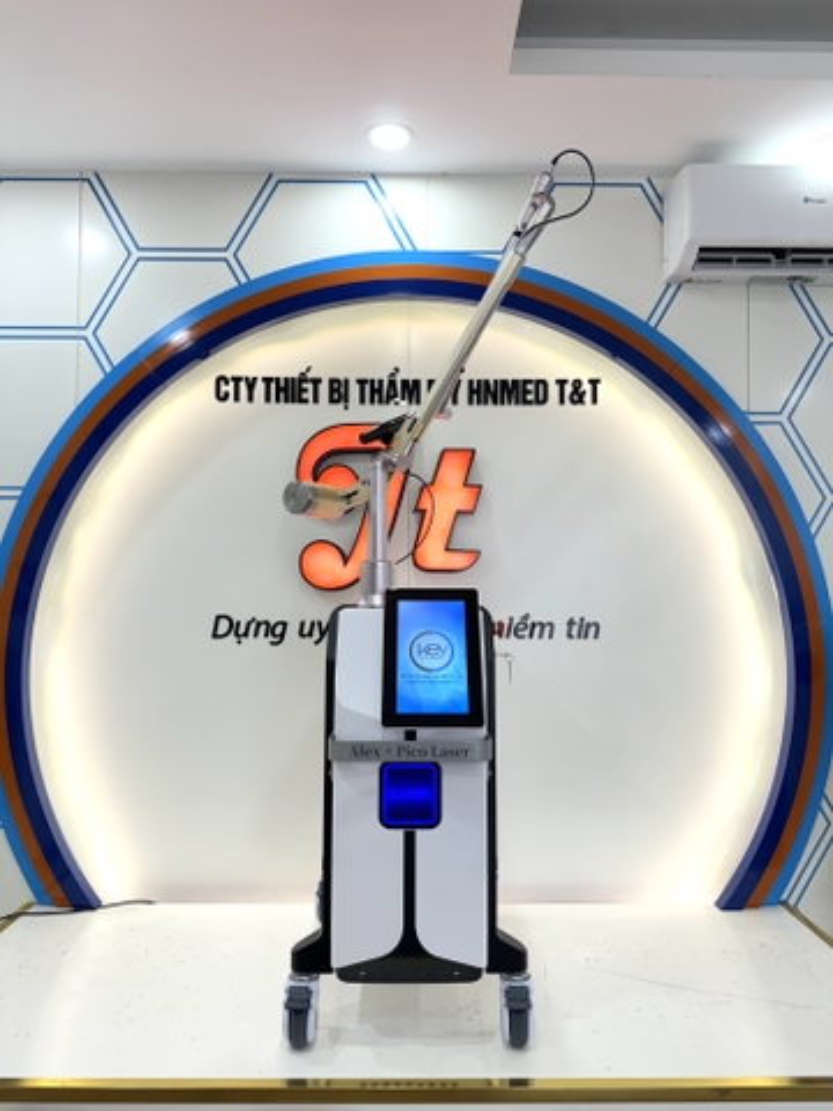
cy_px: 556
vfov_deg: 71.6
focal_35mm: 24
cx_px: 416
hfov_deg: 56.8
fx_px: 770
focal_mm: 6.76
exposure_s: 1/100
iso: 125
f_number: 1.78
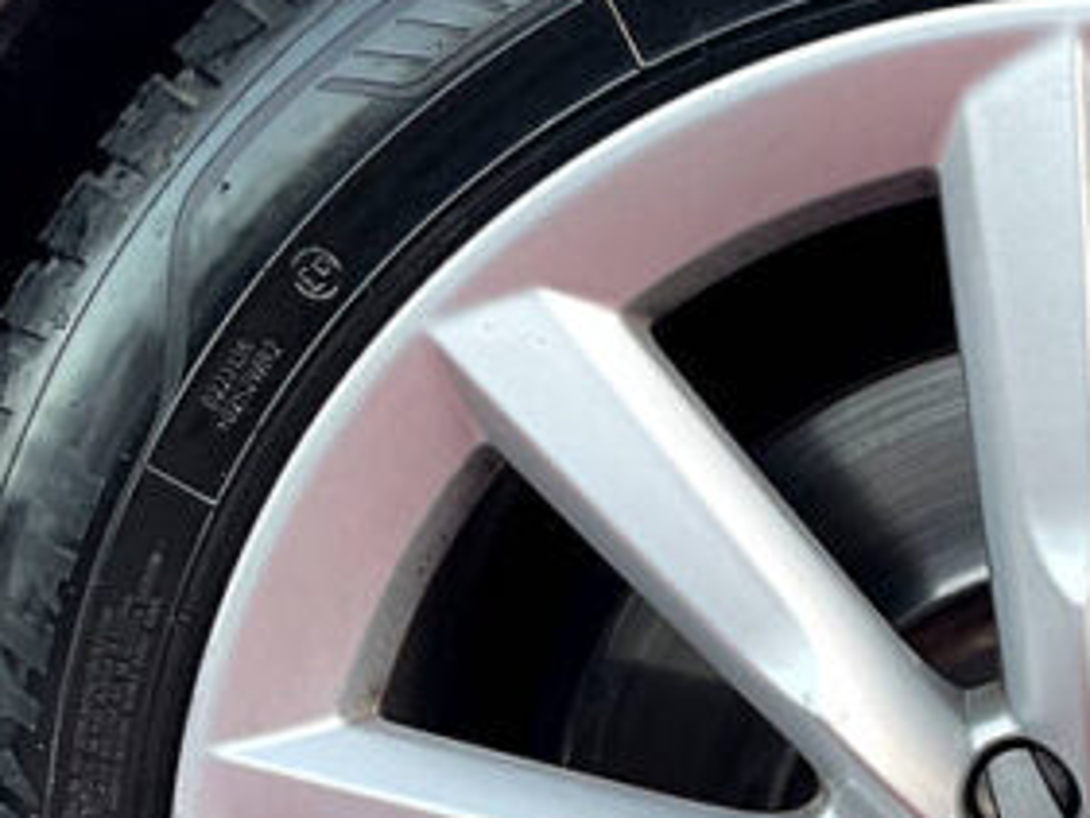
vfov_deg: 19.0
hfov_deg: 25.6
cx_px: 954
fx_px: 2331
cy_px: 923
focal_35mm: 74
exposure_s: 1/72
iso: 125
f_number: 1.6
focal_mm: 4.2
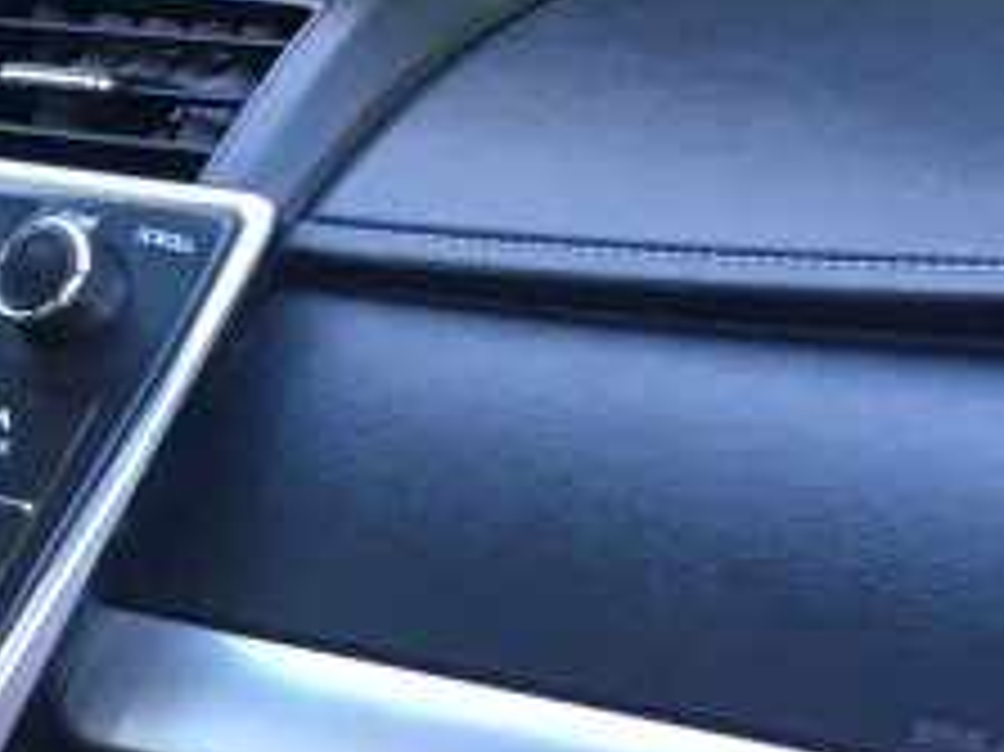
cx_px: -509
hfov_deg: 13.9
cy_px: 847
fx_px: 3855
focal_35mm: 133
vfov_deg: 11.0
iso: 40
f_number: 2.2
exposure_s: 1/30
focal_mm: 4.15
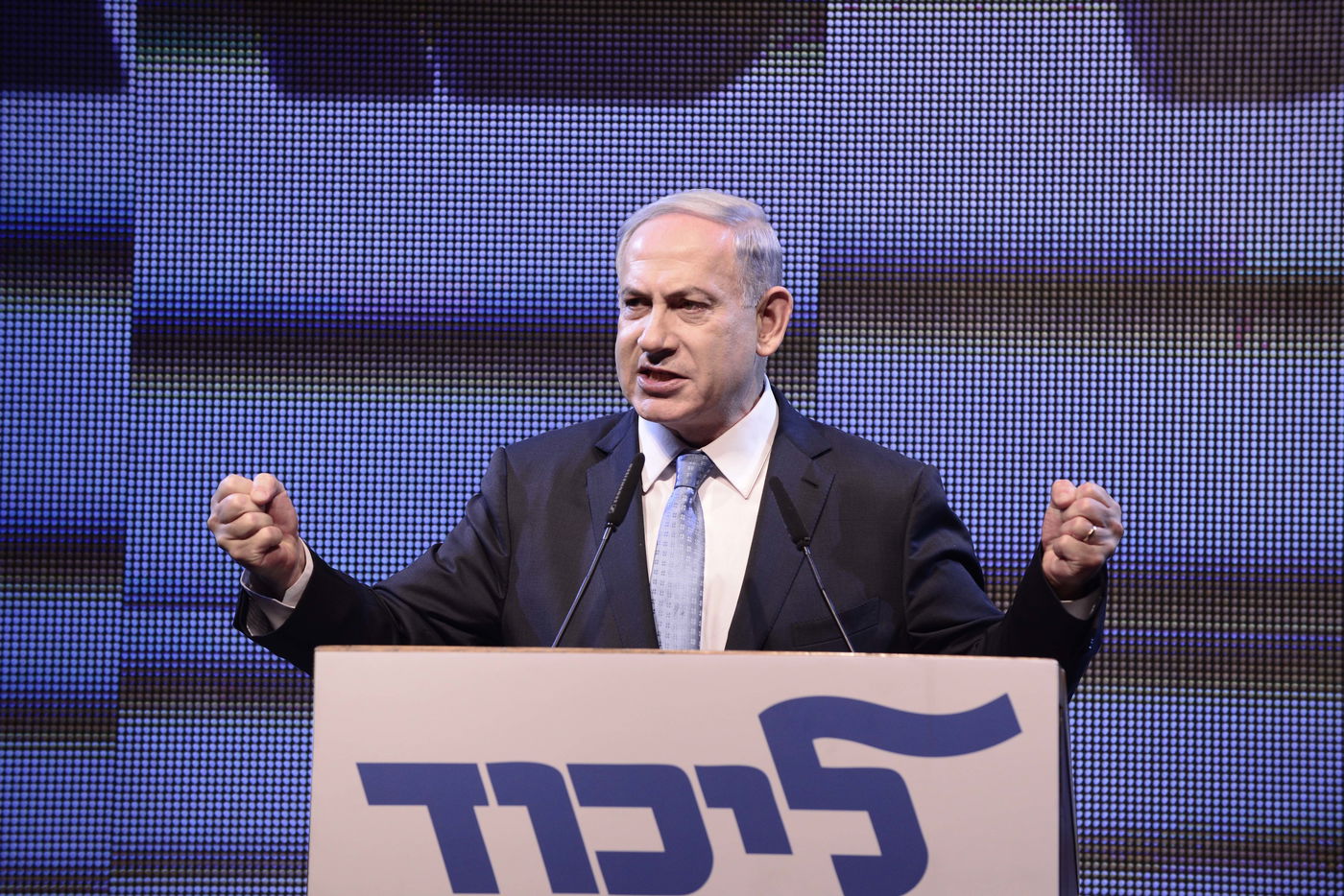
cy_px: 448
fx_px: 7468
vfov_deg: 6.9
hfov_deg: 10.3
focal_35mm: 200
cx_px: 672
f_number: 4
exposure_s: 1/1250
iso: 1250
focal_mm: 200
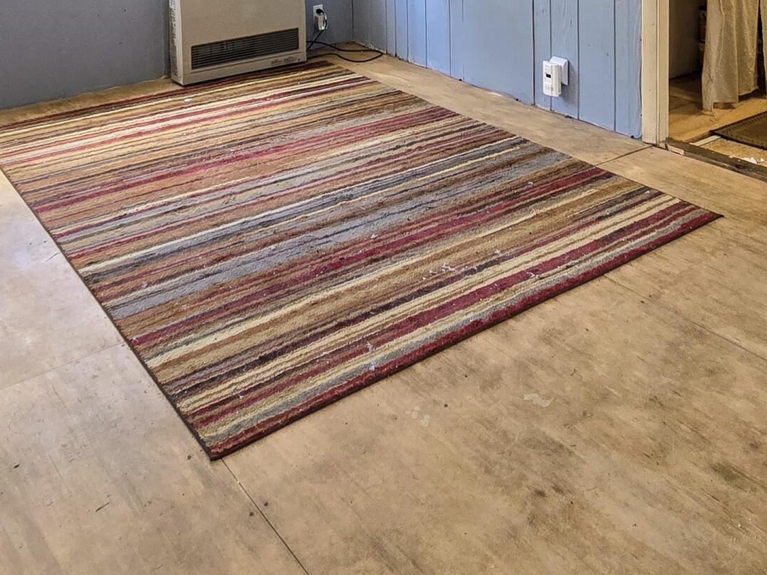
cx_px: 453
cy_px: -122
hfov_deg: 51.1
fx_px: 798
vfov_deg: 32.5
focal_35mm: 36
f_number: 2.2
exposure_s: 1/120
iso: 80
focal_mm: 2.2
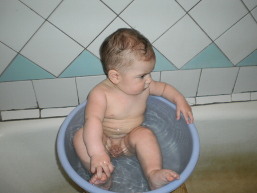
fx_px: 267
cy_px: 96
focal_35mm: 36
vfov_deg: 39.7
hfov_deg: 51.3
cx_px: 128
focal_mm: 6.3
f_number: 3.1
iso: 125
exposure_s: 1/30
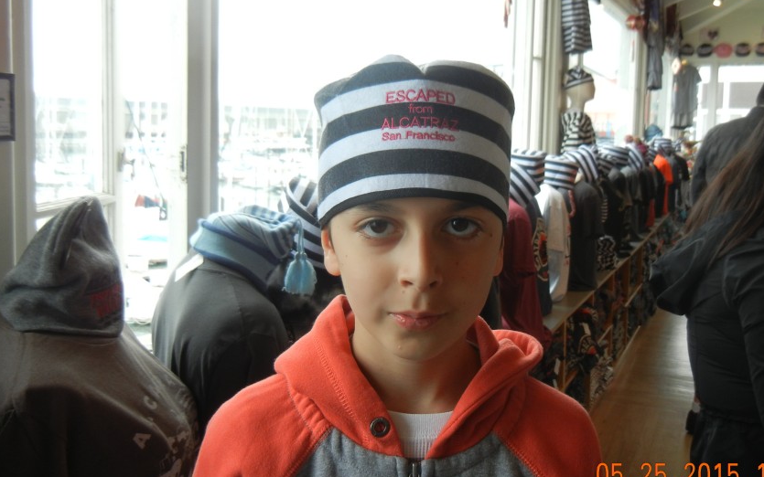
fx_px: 812
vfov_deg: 32.7
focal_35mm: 39
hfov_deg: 50.3
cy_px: 196
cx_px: 415
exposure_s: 1/178
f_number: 3.5
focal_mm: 5.4
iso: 160
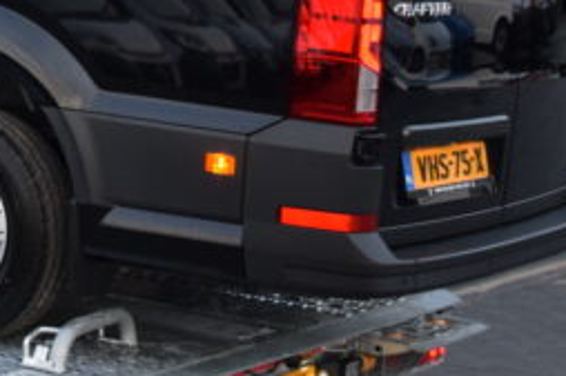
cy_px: -138
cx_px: -477
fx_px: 1713
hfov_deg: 15.8
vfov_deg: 12.1
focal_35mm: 109
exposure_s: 1/100
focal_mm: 18
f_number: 5
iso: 640
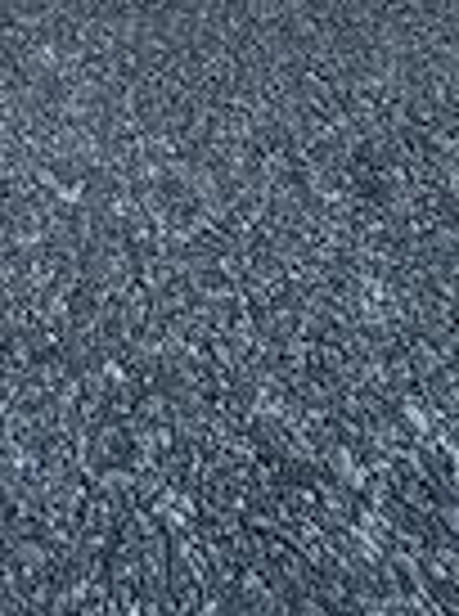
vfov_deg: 30.1
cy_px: -274
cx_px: -144
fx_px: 728
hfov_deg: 28.4
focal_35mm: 41
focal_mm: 2.22
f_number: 2.2
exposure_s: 1/60
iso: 500
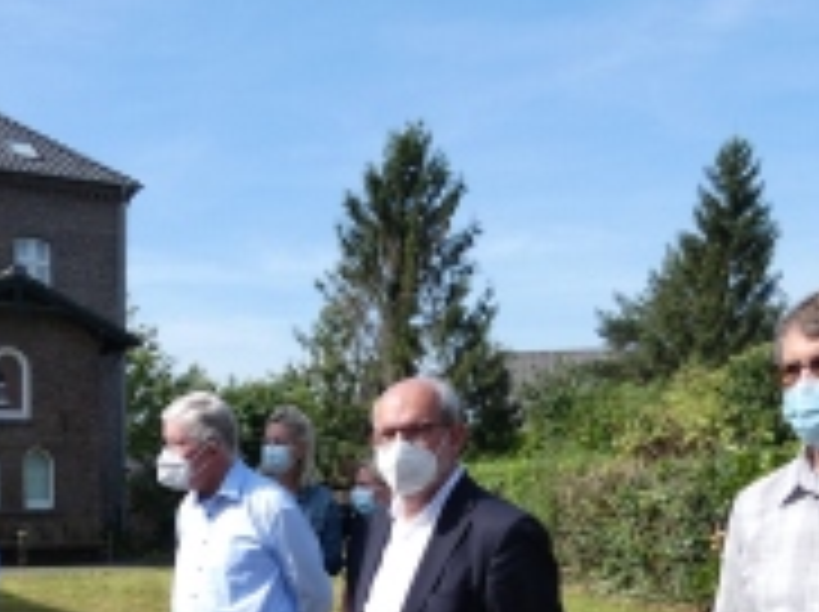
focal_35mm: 44
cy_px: 621
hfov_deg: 41.0
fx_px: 1040
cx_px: 153
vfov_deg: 30.4
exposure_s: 1/1000
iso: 80
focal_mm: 3.6
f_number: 2.8
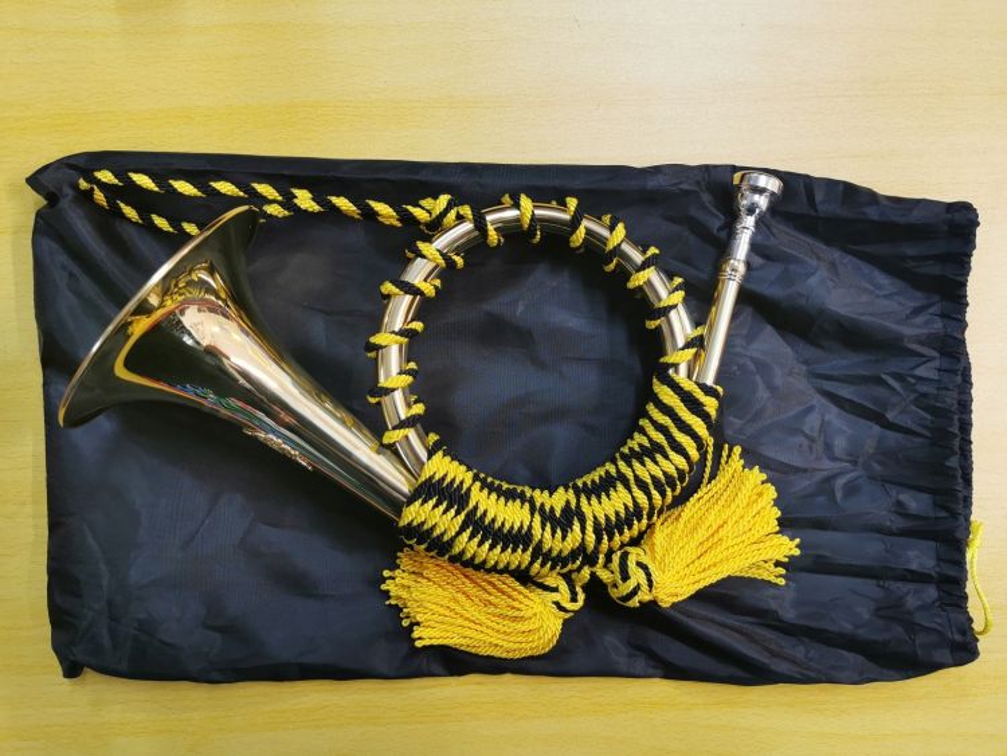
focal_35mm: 27
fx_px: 786
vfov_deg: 51.4
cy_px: 378
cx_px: 504
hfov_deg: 65.3
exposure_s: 1/50
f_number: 1.6
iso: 160
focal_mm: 5.56
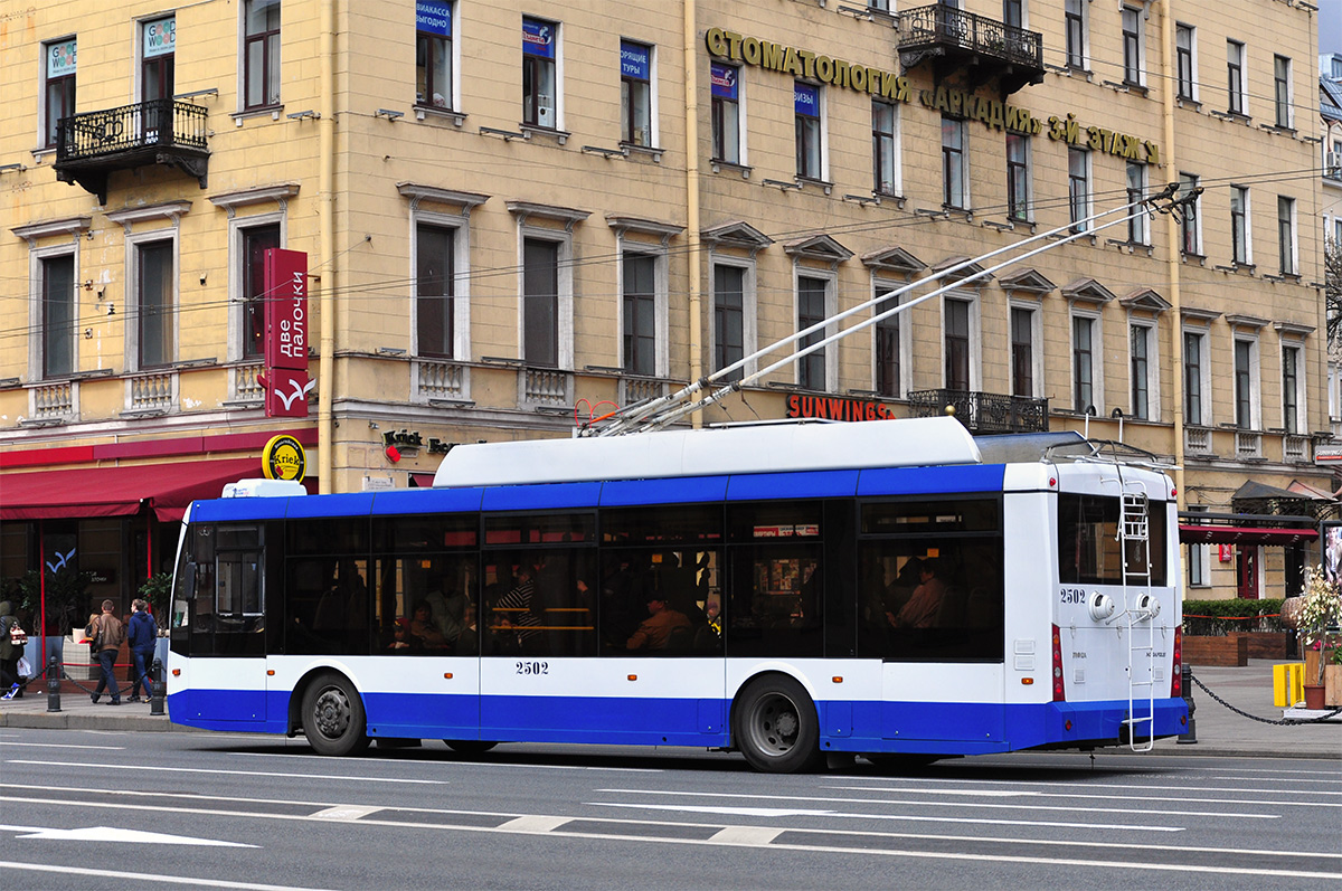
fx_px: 2681
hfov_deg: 28.1
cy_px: 446
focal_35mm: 72
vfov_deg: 18.9
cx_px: 671
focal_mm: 48
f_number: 7.1
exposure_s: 1/1250
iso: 400
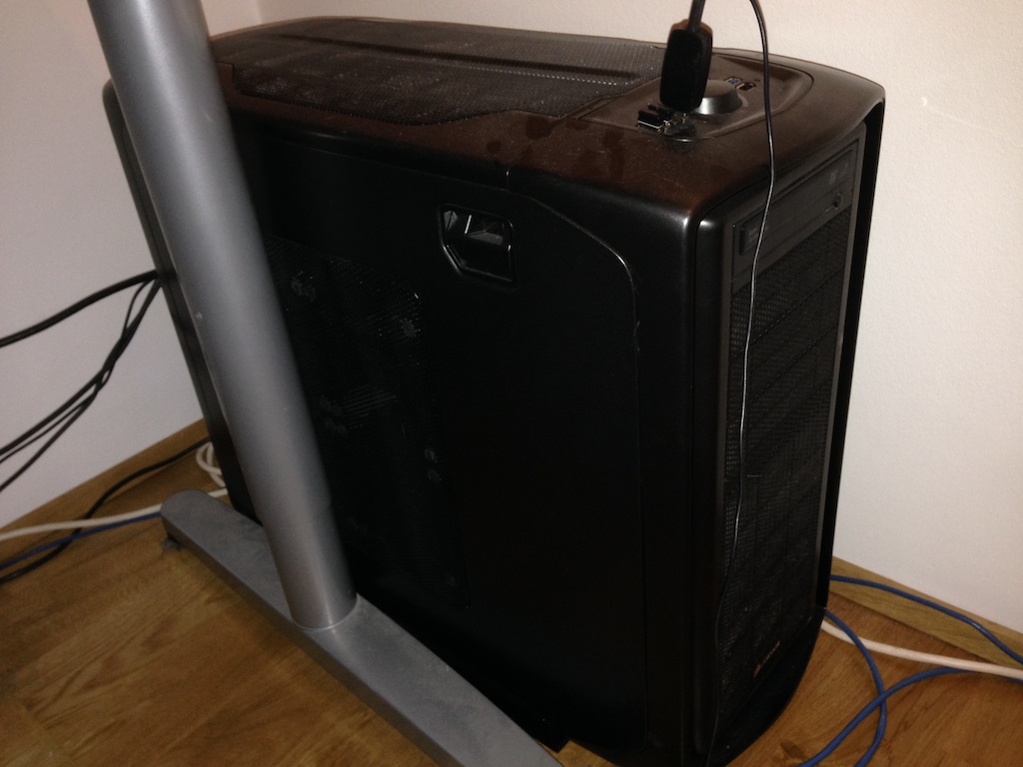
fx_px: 975
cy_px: 384
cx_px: 512
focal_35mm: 33
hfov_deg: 55.4
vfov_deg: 42.9
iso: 100
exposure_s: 1/16
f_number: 2.4
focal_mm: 4.12
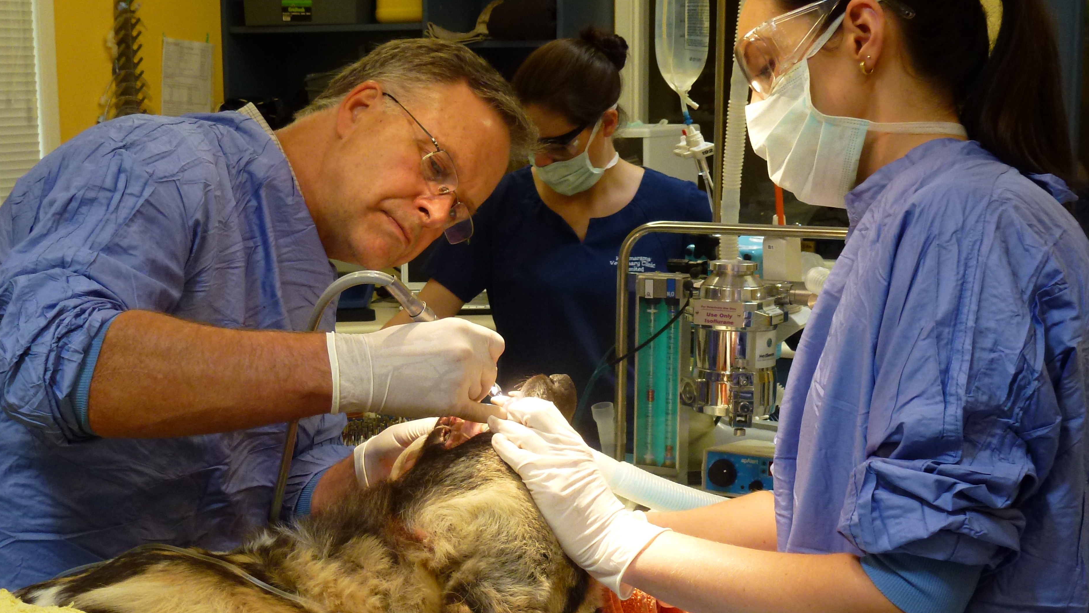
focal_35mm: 54
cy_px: 378
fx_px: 1559
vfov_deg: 22.2
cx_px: 522
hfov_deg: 38.5
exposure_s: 1/80
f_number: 3.9
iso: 200
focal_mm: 7.4
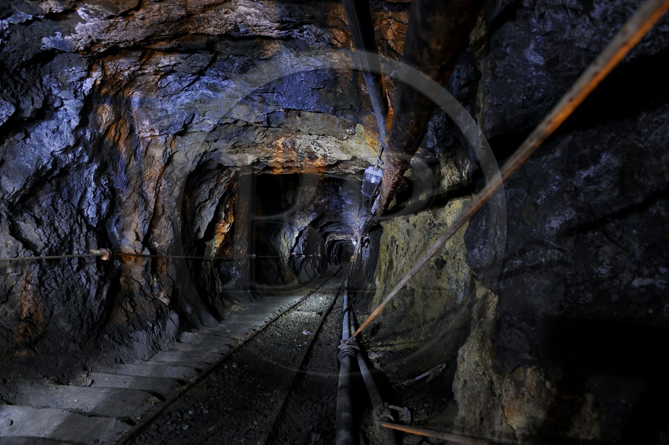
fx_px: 446
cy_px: 222
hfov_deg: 73.8
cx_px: 334
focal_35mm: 24
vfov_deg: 53.1
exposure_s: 5
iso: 800
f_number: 4
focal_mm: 24
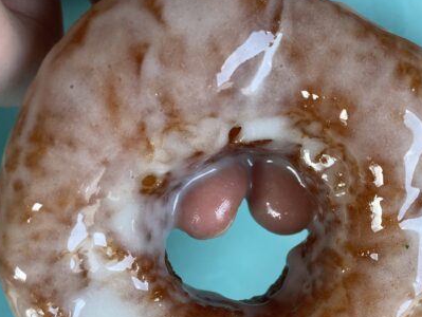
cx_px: 290
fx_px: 610
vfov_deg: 28.7
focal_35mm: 50
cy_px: 239
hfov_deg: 37.6
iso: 80
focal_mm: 4.25
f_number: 1.8
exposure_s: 1/122
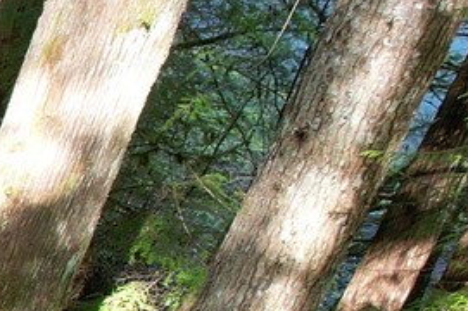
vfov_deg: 9.4
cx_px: -911
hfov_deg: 10.6
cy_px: 574
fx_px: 1792
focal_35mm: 138
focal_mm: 8.38
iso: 100
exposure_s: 1/40
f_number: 2.8
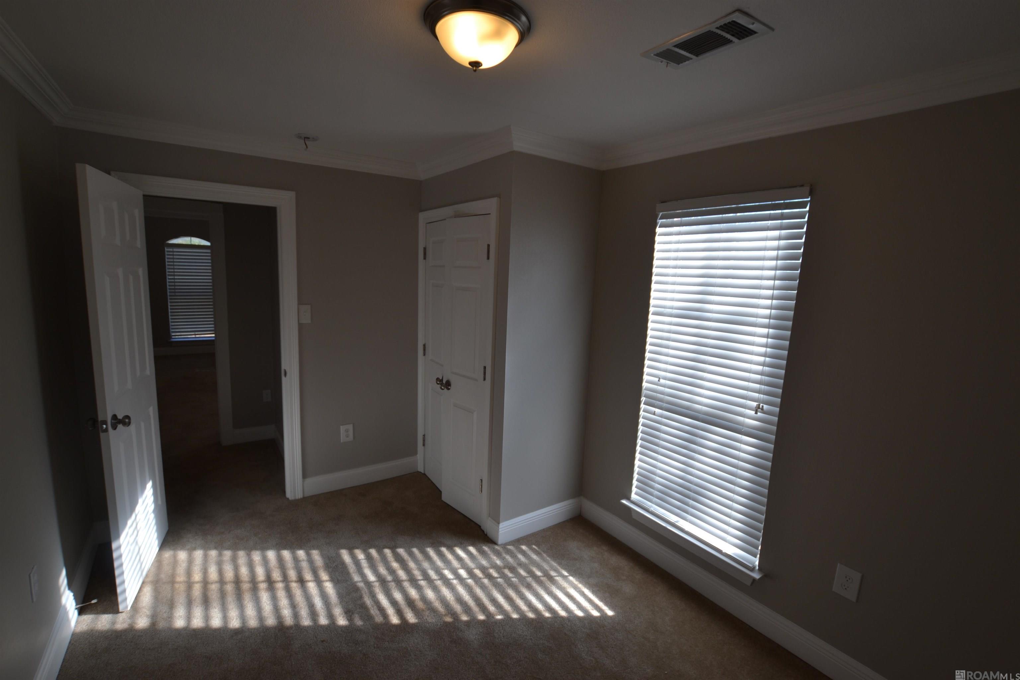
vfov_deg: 77.3
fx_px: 425
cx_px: 510
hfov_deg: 100.4
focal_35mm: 15
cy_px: 340
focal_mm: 10
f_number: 6.3
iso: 100
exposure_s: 1/80
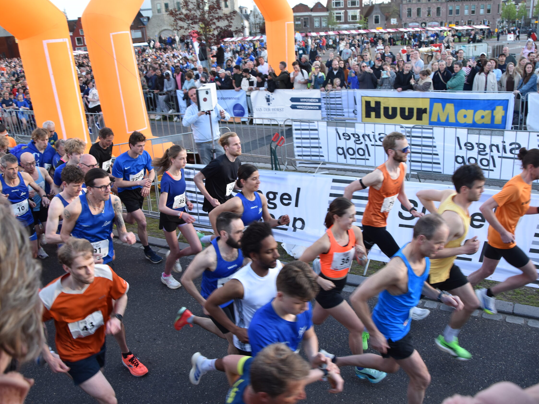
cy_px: 204
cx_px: 284
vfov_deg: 25.4
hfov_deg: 33.5
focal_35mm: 58
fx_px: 896
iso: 400
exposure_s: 1/200
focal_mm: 35
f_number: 7.1
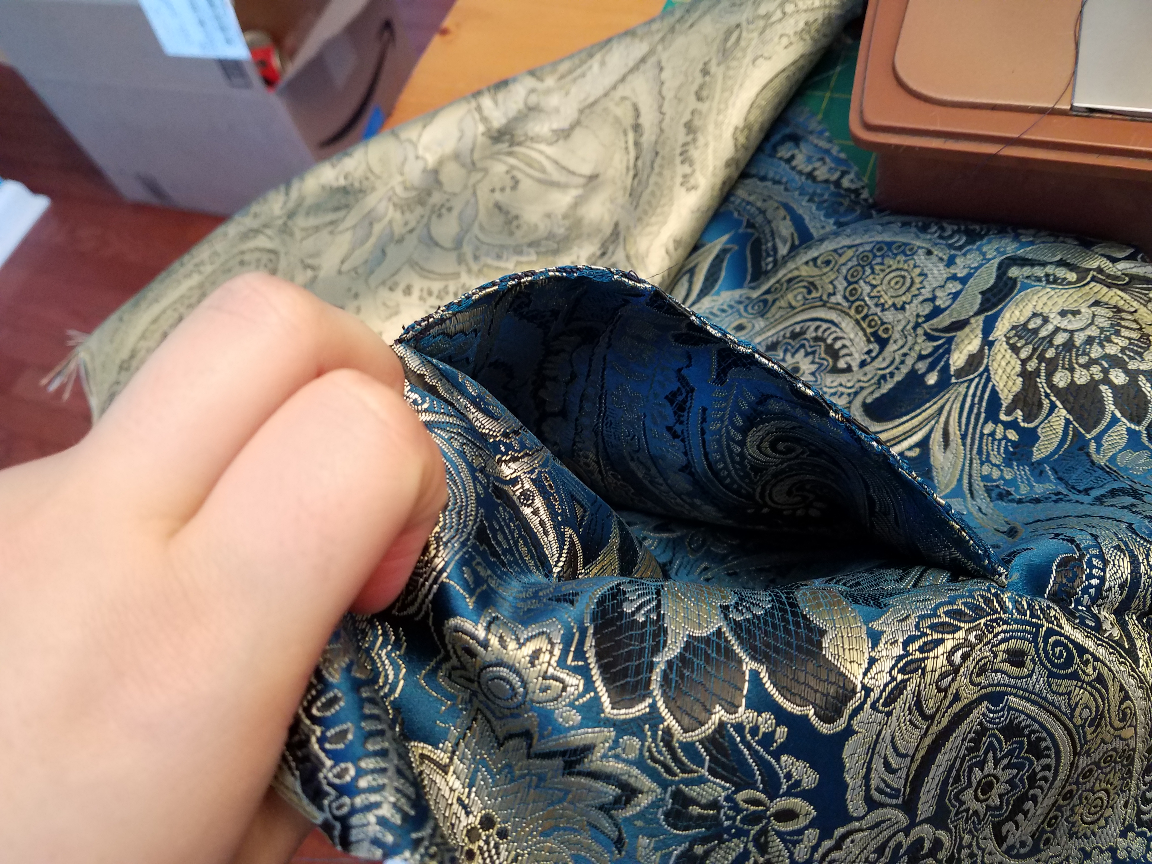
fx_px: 865
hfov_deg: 67.3
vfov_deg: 53.1
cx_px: 576
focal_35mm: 26
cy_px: 432
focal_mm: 4.2
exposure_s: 1/24
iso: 125
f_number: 1.7
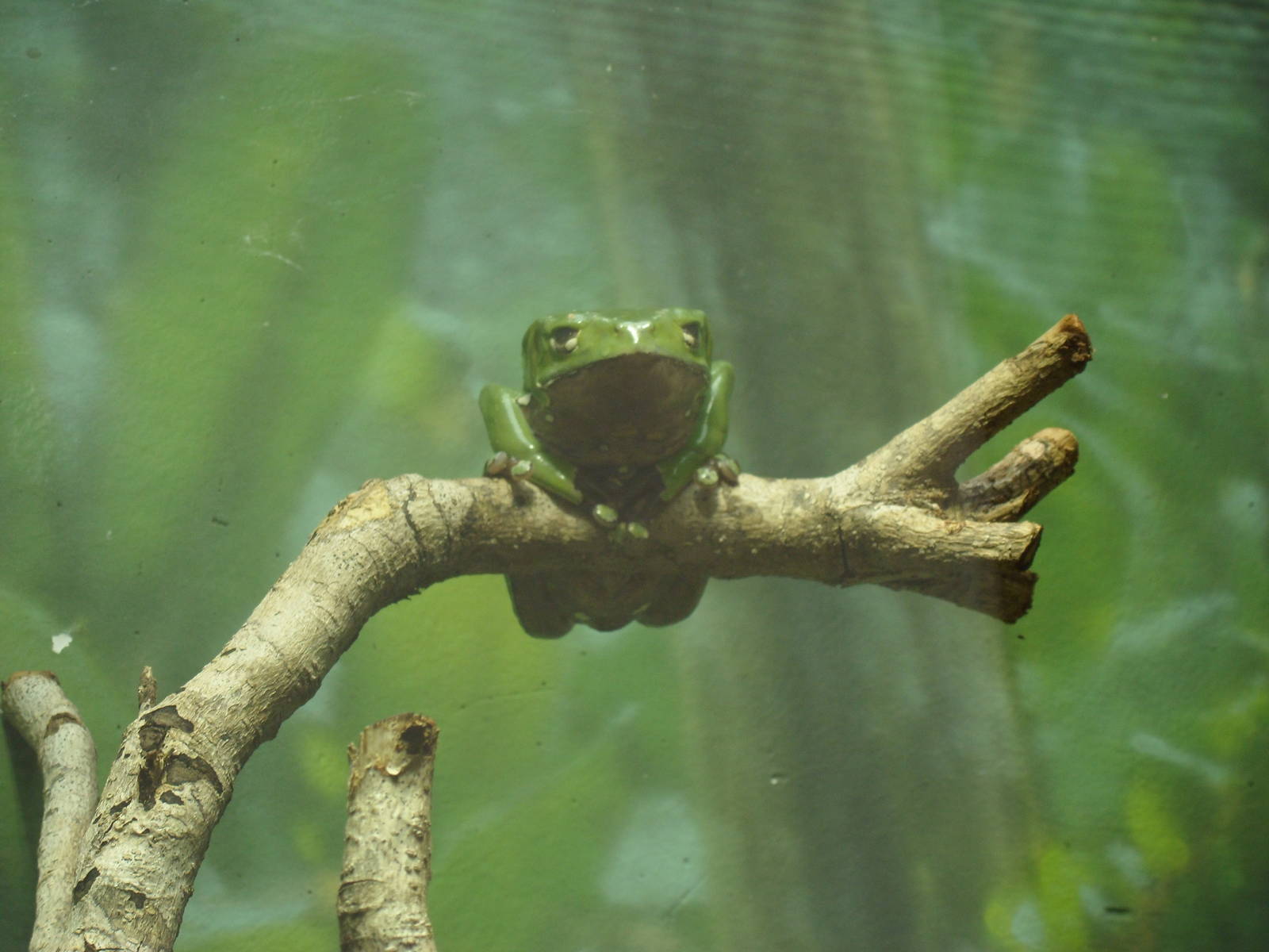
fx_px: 7369
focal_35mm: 201
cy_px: 476
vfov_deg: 7.4
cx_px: 634
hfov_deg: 9.8
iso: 80
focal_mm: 36.2
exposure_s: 1/90
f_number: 5.6
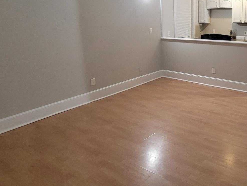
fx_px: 193
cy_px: 63
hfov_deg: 60.3
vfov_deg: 50.5
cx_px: 196
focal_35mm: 27
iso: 400
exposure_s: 1/30
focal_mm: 2.2
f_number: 2.2
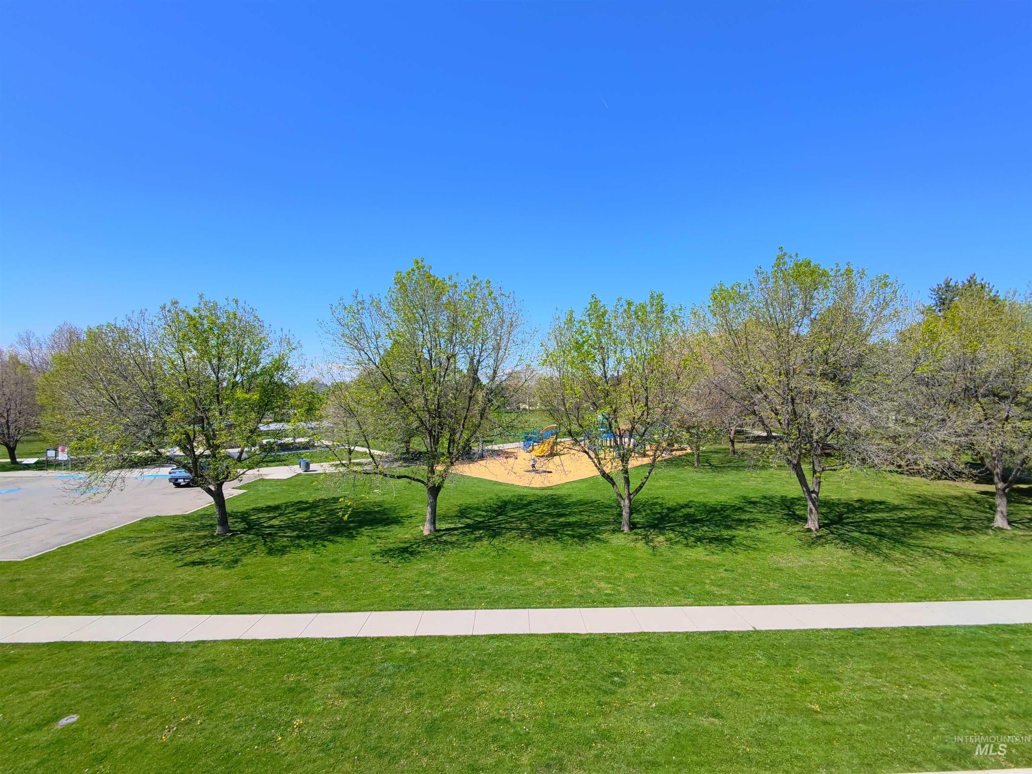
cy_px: 387
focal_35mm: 16
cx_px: 516
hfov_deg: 94.5
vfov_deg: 78.1
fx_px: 477
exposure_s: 1/1231
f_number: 2.55
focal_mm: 16
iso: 102
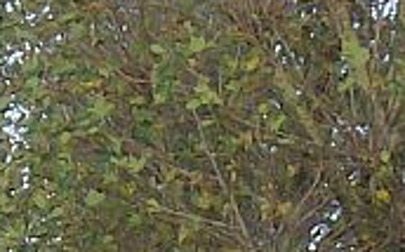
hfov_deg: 3.9
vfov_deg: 2.4
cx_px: -327
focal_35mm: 536
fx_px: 5908
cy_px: 533
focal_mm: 14.1
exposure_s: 1/268
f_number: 4.2
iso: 100
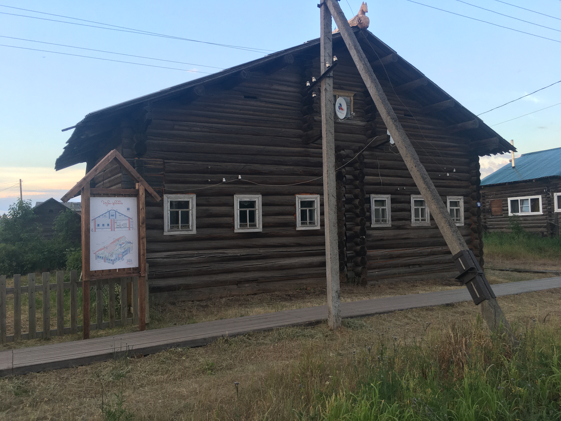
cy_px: 210
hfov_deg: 61.7
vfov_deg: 48.2
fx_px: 470
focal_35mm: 29
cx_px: 280
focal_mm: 4.15
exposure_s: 1/100
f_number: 2.2
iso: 32
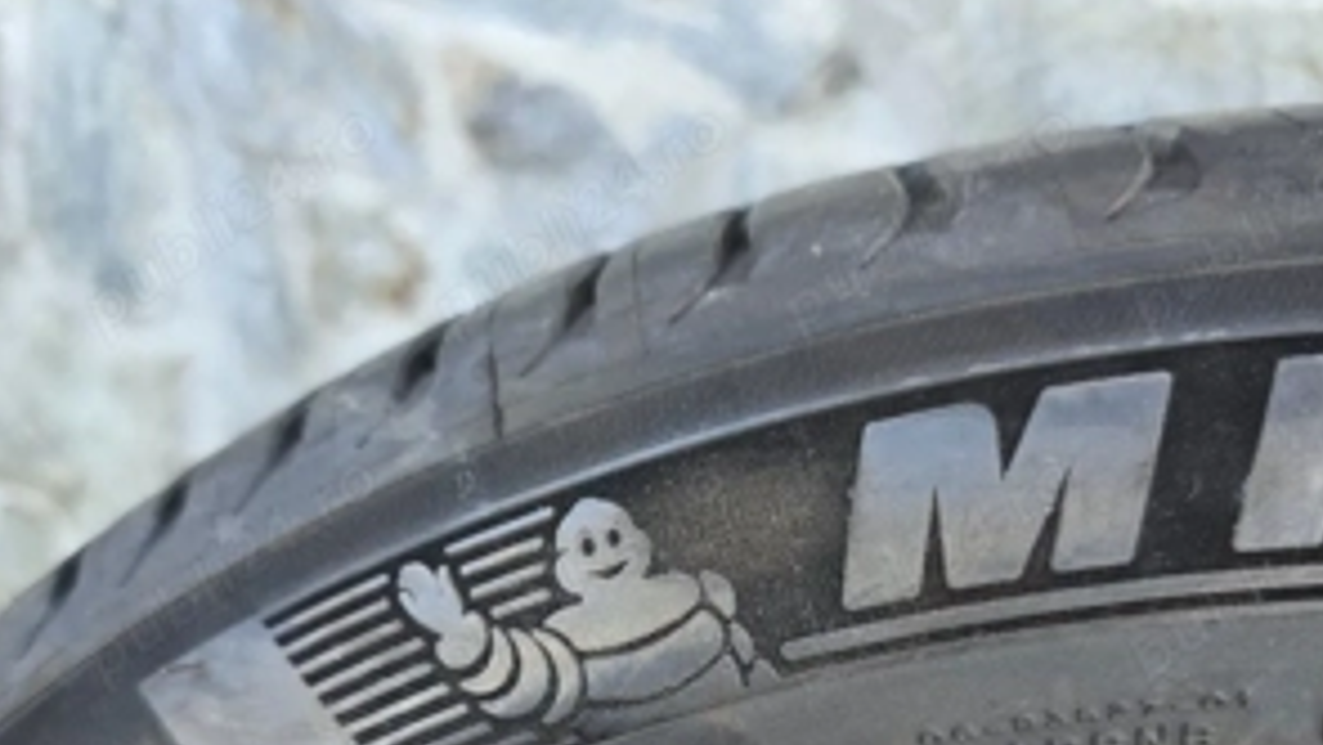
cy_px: 624
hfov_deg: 58.0
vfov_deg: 33.4
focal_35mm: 34
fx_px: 1193
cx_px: 668
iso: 160
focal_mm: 6.3
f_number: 1.7
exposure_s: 1/182
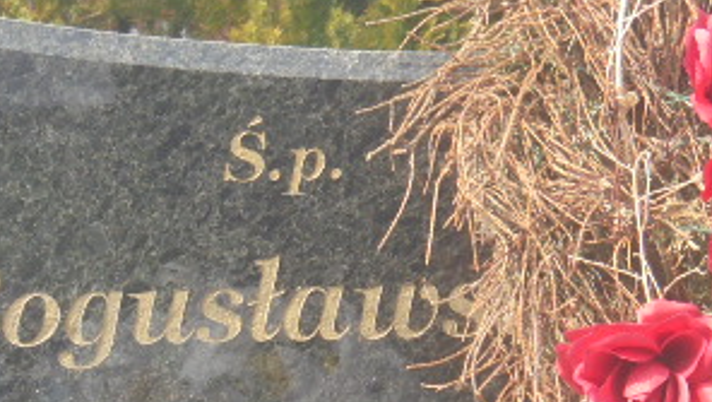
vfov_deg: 4.8
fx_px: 4761
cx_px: 89
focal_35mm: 252
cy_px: 414
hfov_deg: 8.5
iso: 100
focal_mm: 19.2
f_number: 5.1
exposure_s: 1/200
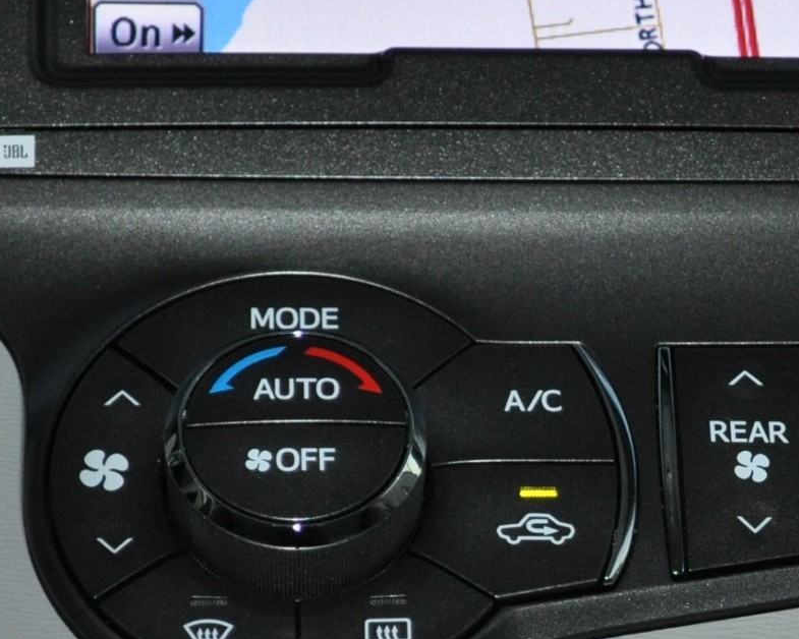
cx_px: 841
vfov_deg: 7.8
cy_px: 607
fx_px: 4659
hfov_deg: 9.7
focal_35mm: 197
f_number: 5.3
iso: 800
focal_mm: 44
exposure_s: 1/60
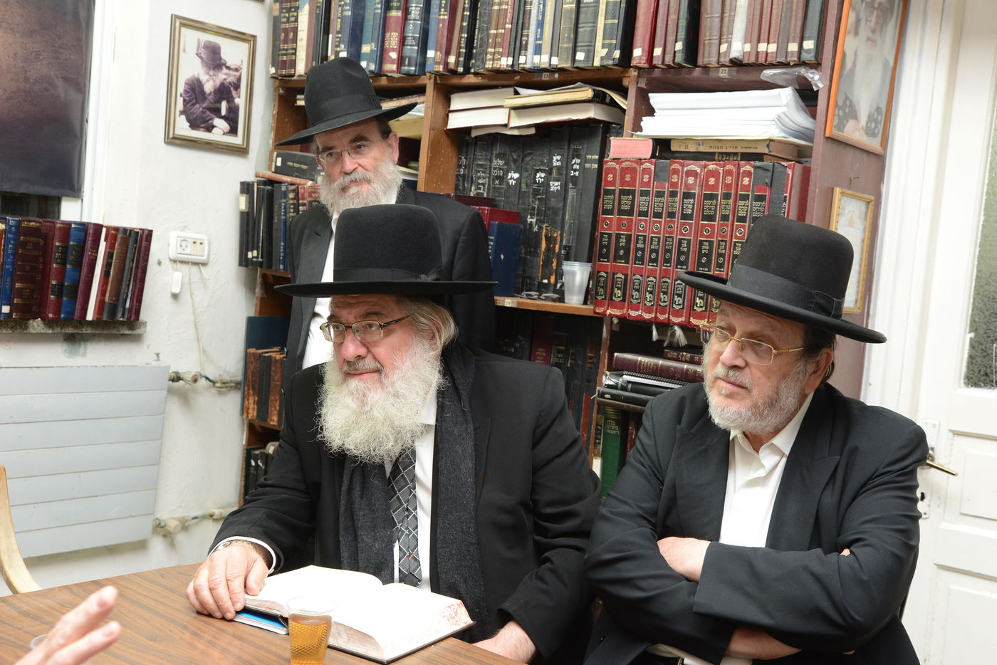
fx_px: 1163
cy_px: 332
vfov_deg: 31.9
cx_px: 498
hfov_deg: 46.4
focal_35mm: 42
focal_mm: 42
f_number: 6.3
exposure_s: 1/100
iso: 1600
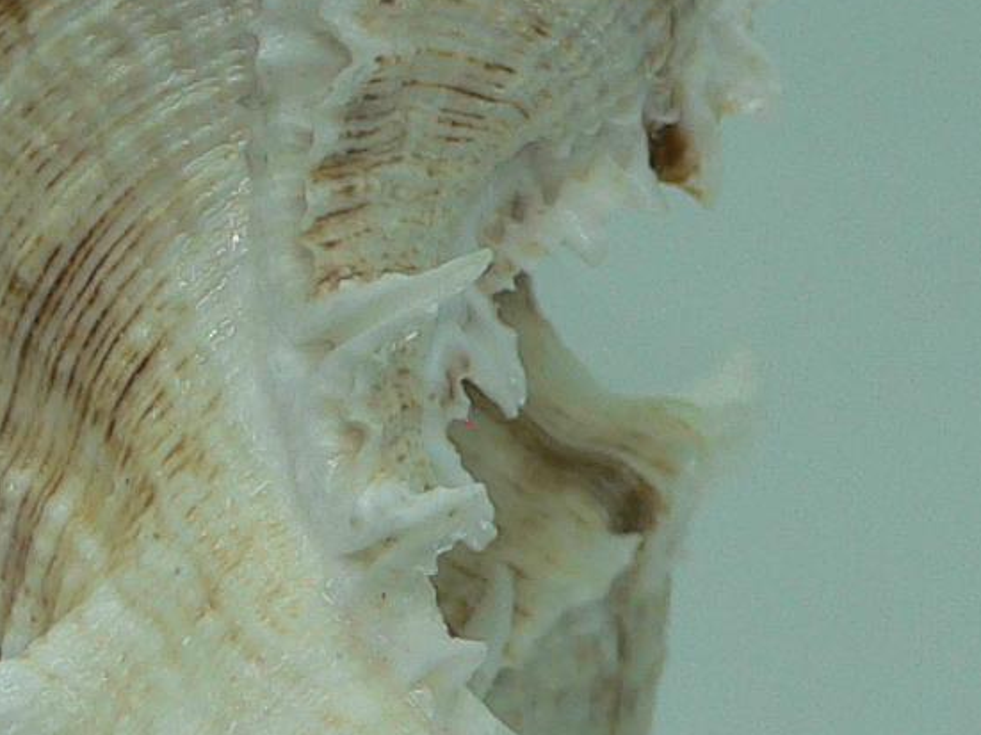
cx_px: 267
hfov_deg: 15.3
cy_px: 158
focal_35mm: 128
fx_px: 3627
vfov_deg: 11.5
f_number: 2.8
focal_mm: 4.6
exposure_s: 1/80
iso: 80
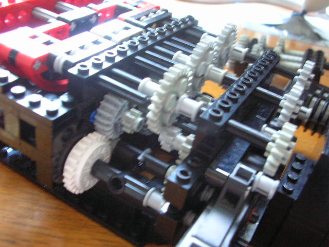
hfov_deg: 46.8
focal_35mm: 40
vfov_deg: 36.0
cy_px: 124
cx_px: 164
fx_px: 380
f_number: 3
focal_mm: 6.6
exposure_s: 1/3.3
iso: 200
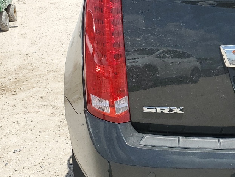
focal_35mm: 67
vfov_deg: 21.8
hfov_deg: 25.4
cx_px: 296
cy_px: 47
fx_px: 455
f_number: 1.5
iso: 50
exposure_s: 1/5000
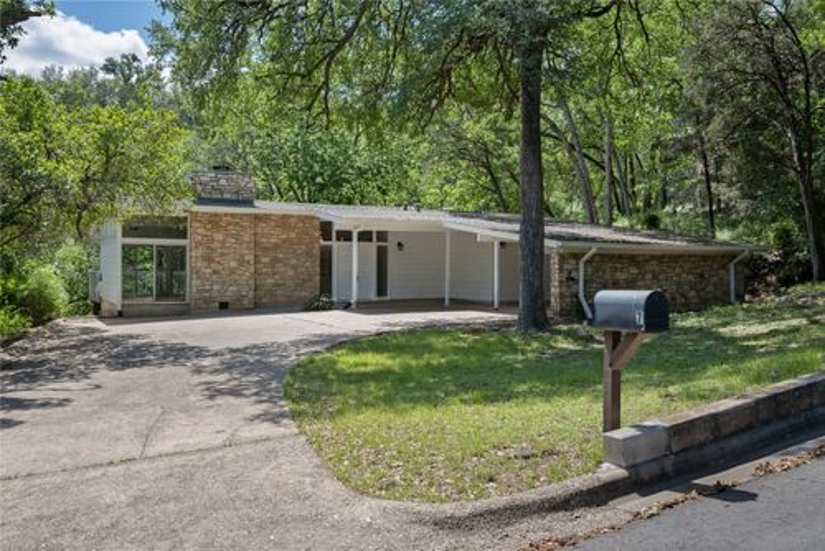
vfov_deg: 43.7
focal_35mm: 30
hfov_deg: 61.9
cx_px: 412
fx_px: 688
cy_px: 276
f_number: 8
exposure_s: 1/3200
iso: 800
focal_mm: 30
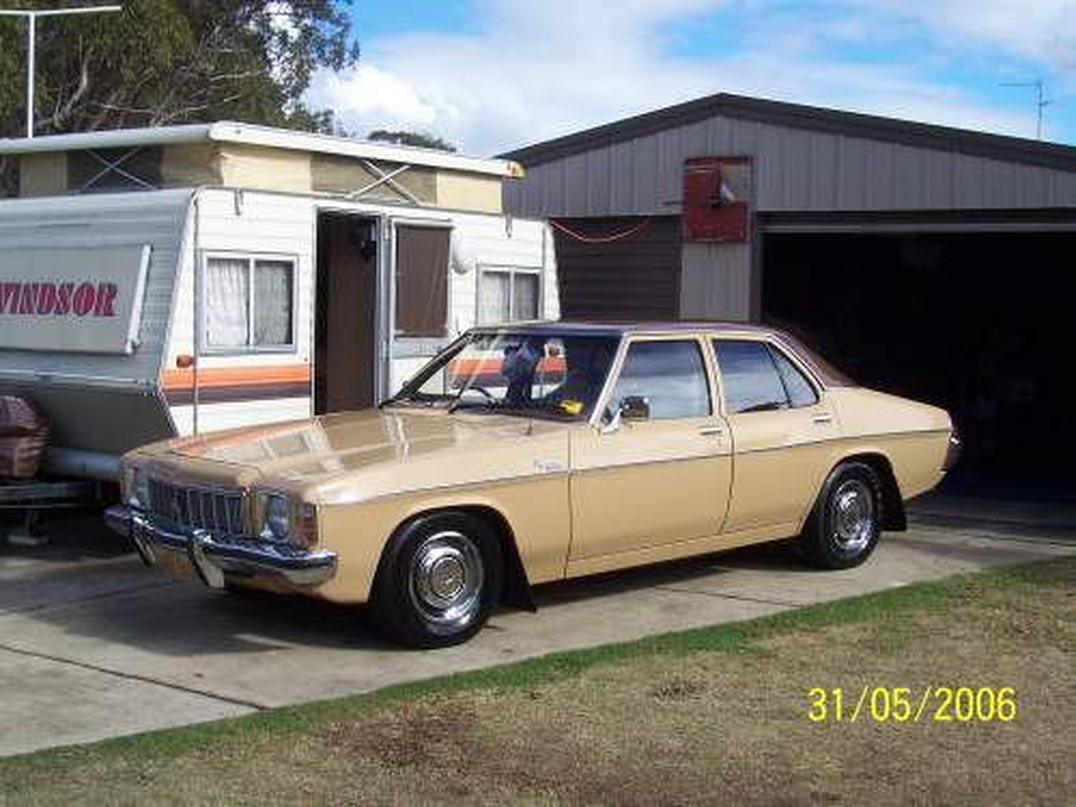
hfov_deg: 44.8
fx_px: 1306
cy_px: 404
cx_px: 538
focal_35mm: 42
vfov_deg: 34.3
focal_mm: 7
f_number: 5.6
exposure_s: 1/350
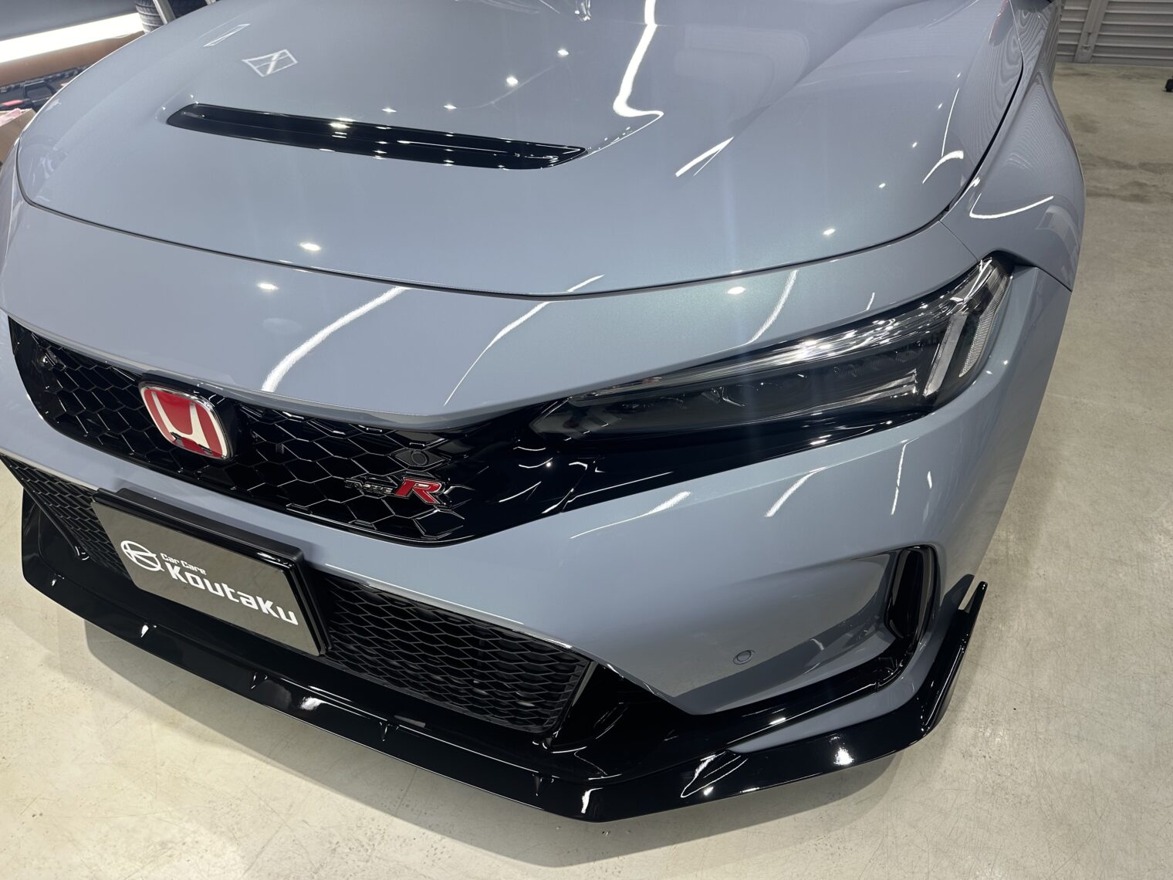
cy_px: 440
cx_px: 586
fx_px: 813
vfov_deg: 56.8
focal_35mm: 24
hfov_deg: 71.6
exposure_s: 1/120
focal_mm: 6.86
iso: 80
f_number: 1.78
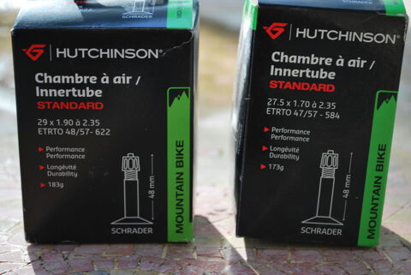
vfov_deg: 16.6
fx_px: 943
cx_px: 206
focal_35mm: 82
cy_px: 138
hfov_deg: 24.6
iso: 200
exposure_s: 1/80
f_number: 5.6
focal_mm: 55
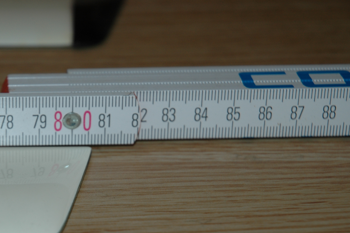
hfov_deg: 11.9
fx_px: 1680
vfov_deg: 7.9
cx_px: 80
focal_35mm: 173
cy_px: 168
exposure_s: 1/60
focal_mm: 70
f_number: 4.5
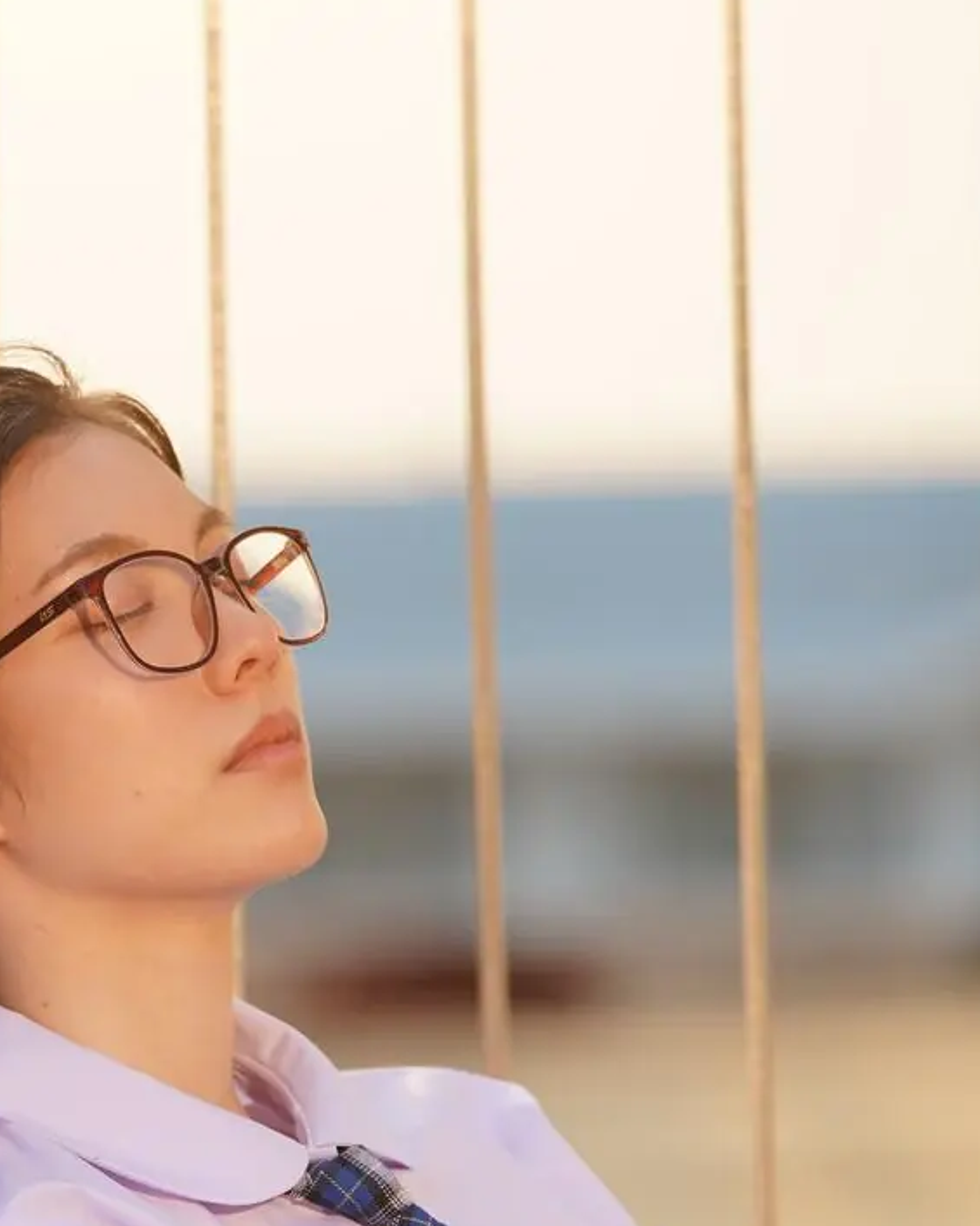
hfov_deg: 3.9
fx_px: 14463
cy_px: 747
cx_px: -38
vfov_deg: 4.8
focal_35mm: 399
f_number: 4.5
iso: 250
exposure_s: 1/400
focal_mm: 200
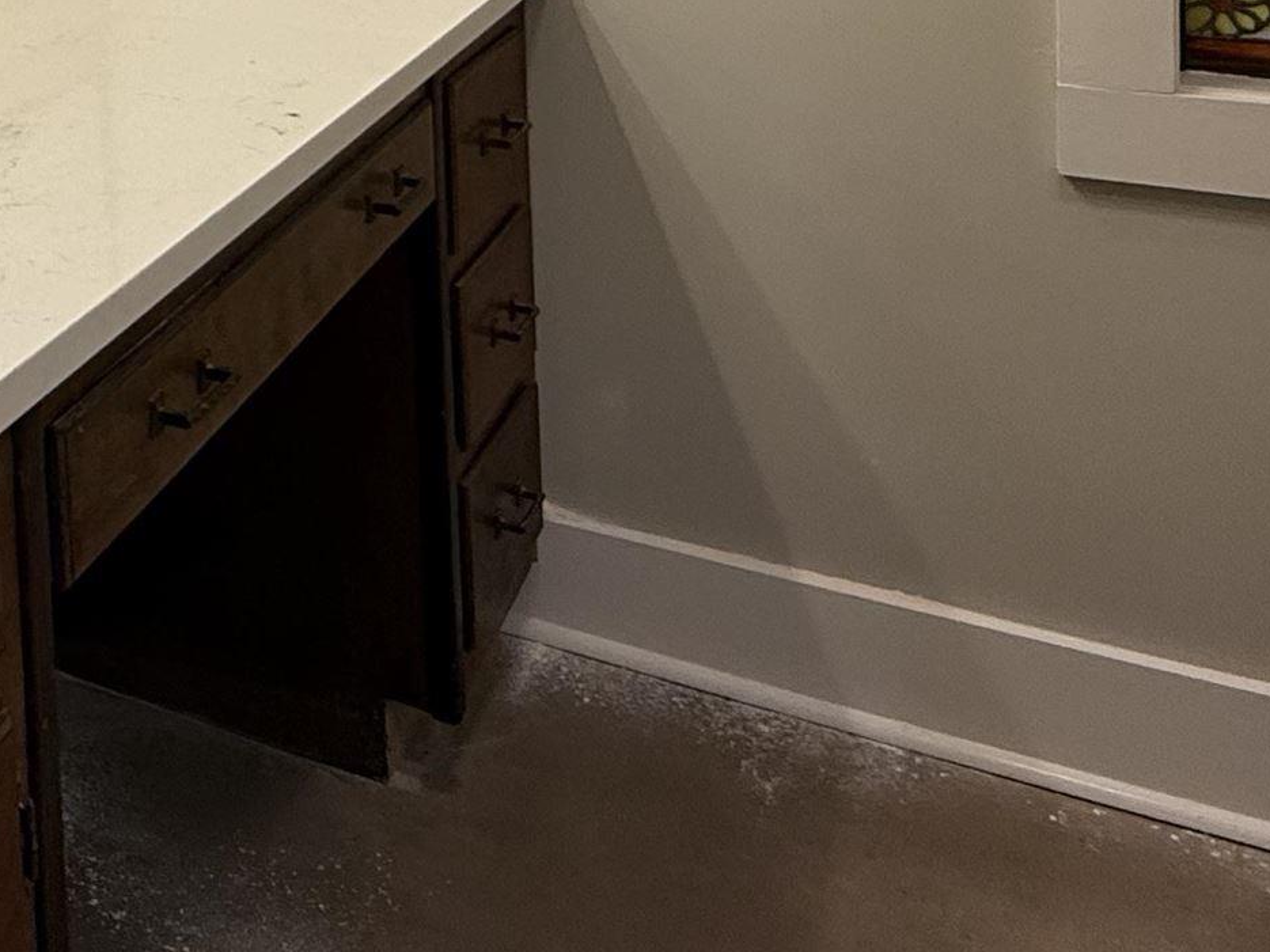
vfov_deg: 27.1
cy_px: -243
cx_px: -72
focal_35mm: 46
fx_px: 1687
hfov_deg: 36.1
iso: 100
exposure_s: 1/120
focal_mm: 2.22
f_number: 2.2
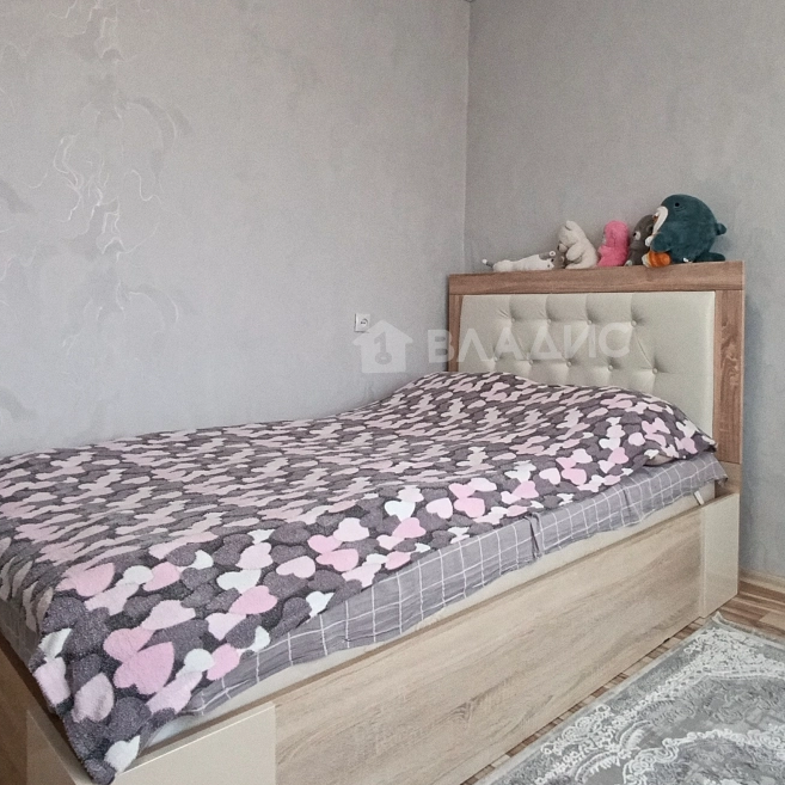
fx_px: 693
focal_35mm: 27
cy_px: 341
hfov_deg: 58.3
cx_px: 492
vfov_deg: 58.9
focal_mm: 1.65
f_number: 2.2
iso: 400
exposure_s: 1/33.3
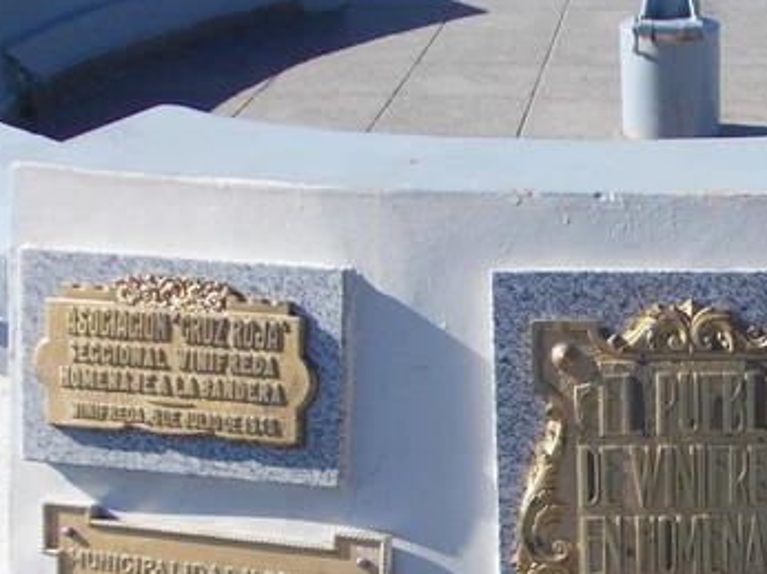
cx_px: 745
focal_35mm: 62
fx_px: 1373
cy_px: 576
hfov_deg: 29.4
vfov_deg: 22.7
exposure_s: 1/250
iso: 80
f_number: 5.4
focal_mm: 4
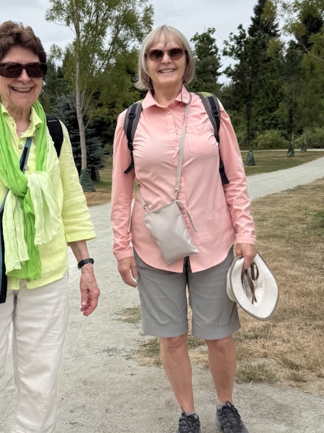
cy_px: 154
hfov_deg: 34.8
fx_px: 512
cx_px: 109
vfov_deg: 45.3
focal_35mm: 41
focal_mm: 6.76
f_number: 1.78
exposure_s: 1/4673
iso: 80
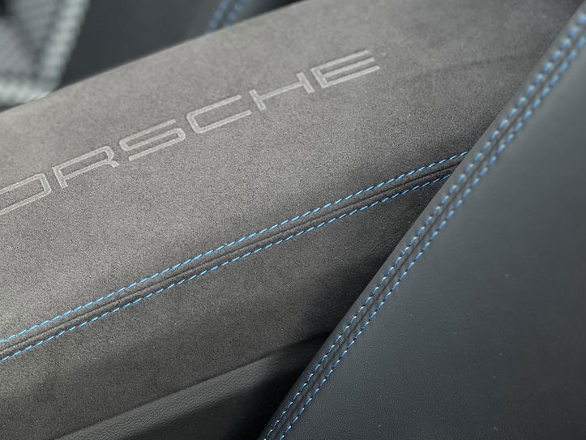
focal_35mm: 109
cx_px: 195
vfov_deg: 13.6
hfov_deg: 18.0
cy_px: 177
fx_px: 1846
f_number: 2.8
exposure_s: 1/121
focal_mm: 9
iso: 100
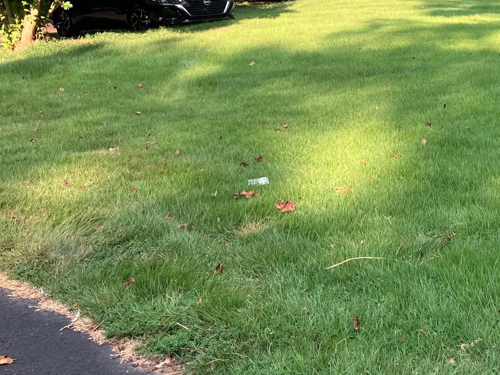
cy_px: -9
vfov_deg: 20.5
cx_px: 540
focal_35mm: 69
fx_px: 997
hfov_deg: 26.2
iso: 25
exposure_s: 1/174
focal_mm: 3.99
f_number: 1.8
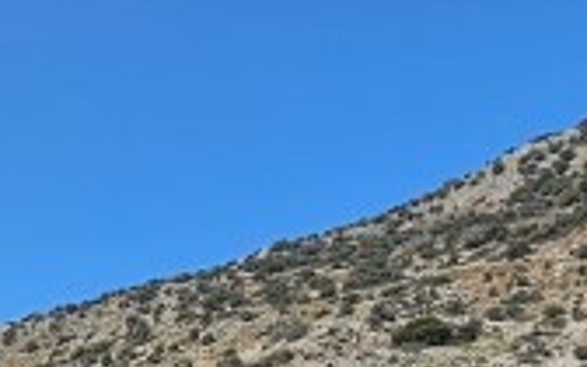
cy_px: 703
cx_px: -133
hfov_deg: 22.5
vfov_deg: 13.6
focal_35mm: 84
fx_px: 1344
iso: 50
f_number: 2.2
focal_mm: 2.2
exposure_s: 1/3160
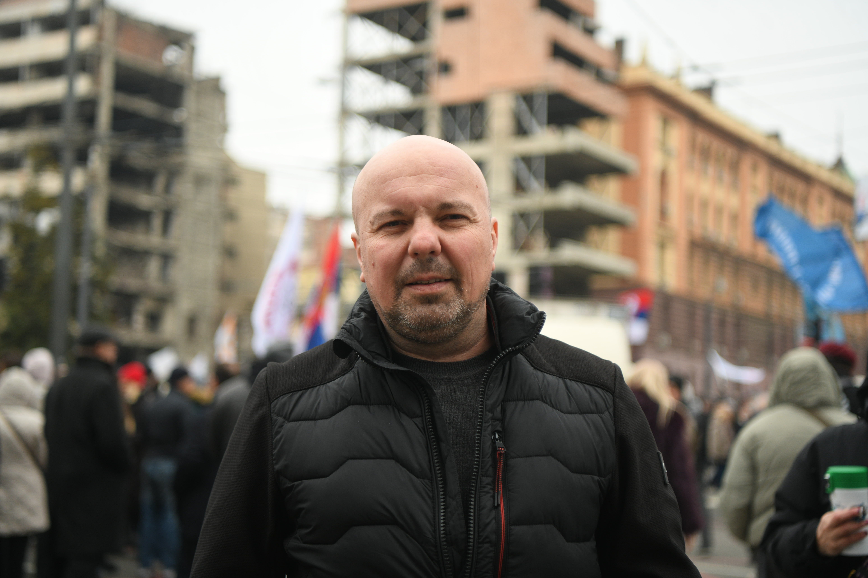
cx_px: 434
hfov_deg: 35.6
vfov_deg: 24.2
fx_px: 1350
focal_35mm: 56
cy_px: 289
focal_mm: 56
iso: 400
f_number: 2.8
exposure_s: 1/320
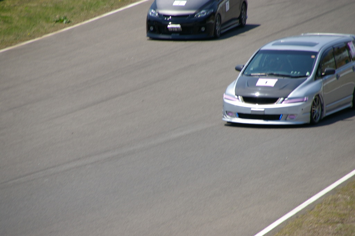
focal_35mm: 375
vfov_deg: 3.7
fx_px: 3697
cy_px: 118
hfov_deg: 5.5
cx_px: 178
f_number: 8
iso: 200
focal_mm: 250
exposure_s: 1/500
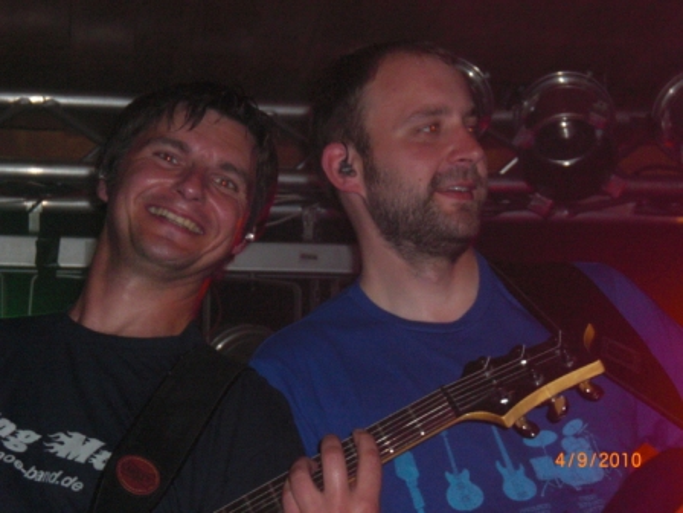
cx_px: 342
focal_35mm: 114
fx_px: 2249
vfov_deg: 13.0
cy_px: 256
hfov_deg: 17.3
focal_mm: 18.9
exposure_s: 1/60
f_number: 5.9
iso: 200
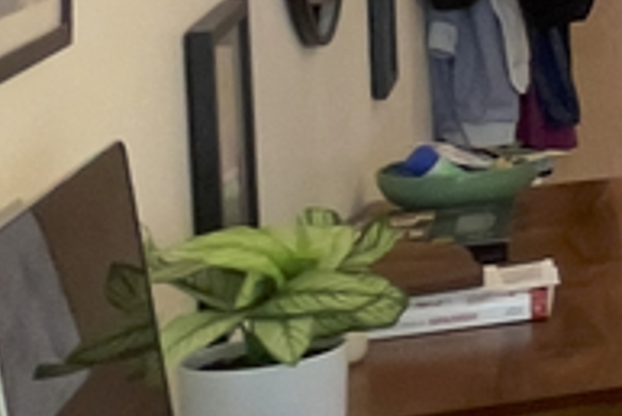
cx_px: 1860
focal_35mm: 101
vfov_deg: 13.0
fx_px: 1746
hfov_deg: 11.5
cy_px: -161
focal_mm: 1.54
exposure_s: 1/60
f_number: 2.4
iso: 250
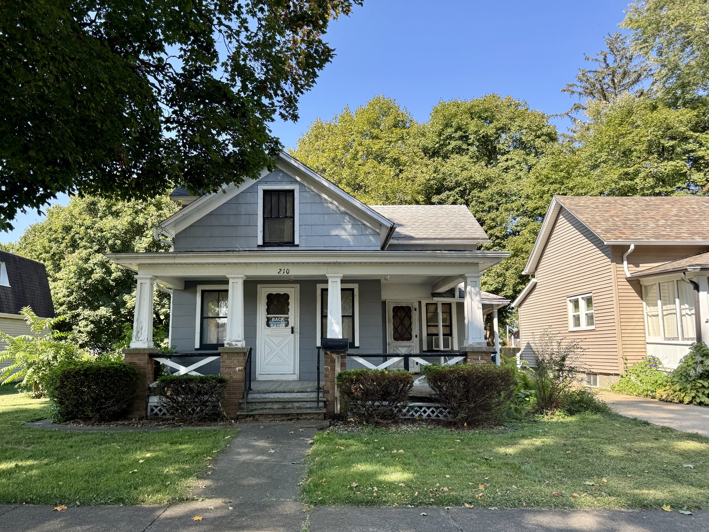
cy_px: 283
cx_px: 327
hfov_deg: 67.2
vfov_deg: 53.0
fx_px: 533
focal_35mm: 26
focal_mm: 6.76
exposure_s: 1/925
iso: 80
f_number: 1.78
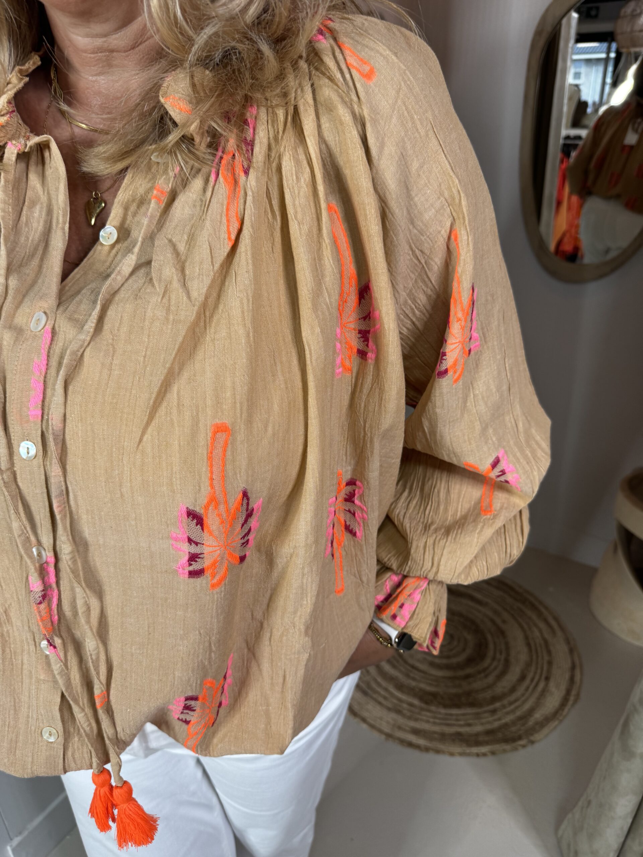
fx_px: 594
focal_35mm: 24
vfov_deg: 71.6
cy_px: 428
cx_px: 322
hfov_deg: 56.8
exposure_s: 1/100
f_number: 1.78
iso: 100
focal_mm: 6.76
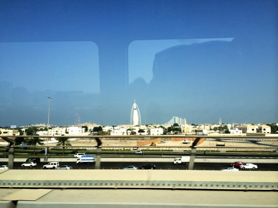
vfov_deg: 46.8
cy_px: 104
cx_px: 139
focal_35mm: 30
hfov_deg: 60.0
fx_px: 241
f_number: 2.2
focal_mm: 4.12
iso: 32
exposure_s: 1/631
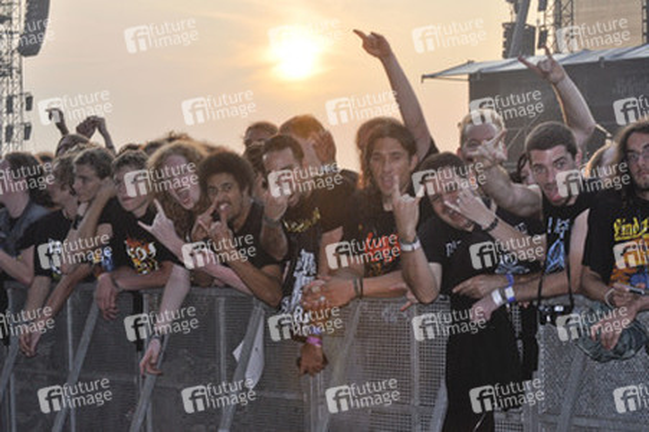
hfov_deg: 24.6
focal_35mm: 82
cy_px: 216
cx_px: 324
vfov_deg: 16.5
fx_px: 1486
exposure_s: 1/200
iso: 640
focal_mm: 55
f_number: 18
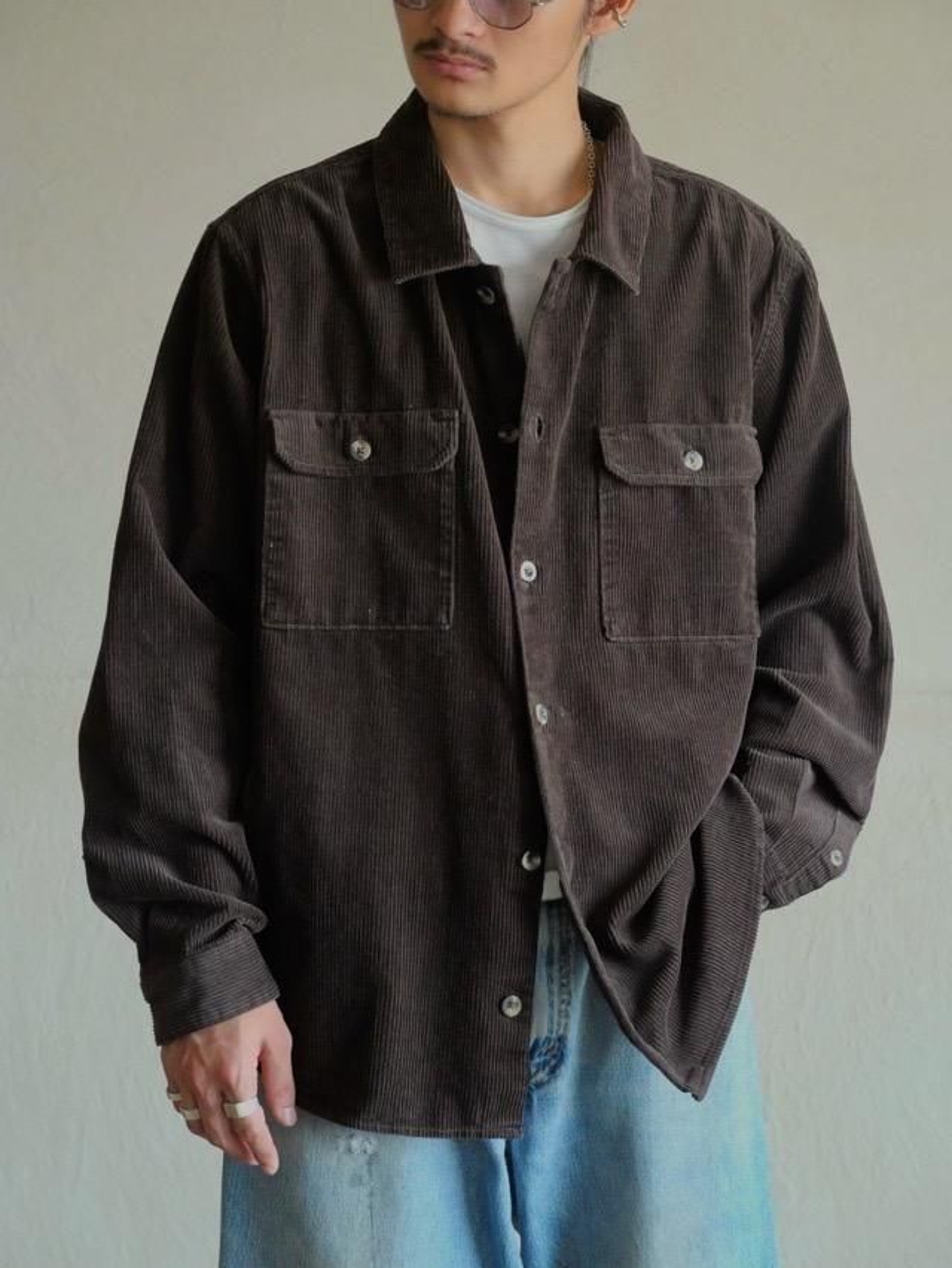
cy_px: 634
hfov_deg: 14.2
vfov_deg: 18.9
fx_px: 3813
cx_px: 476
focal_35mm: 104
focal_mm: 52
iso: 3200
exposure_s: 1/80
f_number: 4
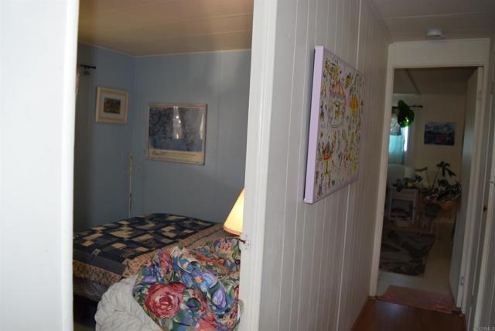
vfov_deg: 48.0
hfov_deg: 67.4
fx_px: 371
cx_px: 248
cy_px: 166
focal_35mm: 27
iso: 800
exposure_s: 1/60
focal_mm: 18
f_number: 4
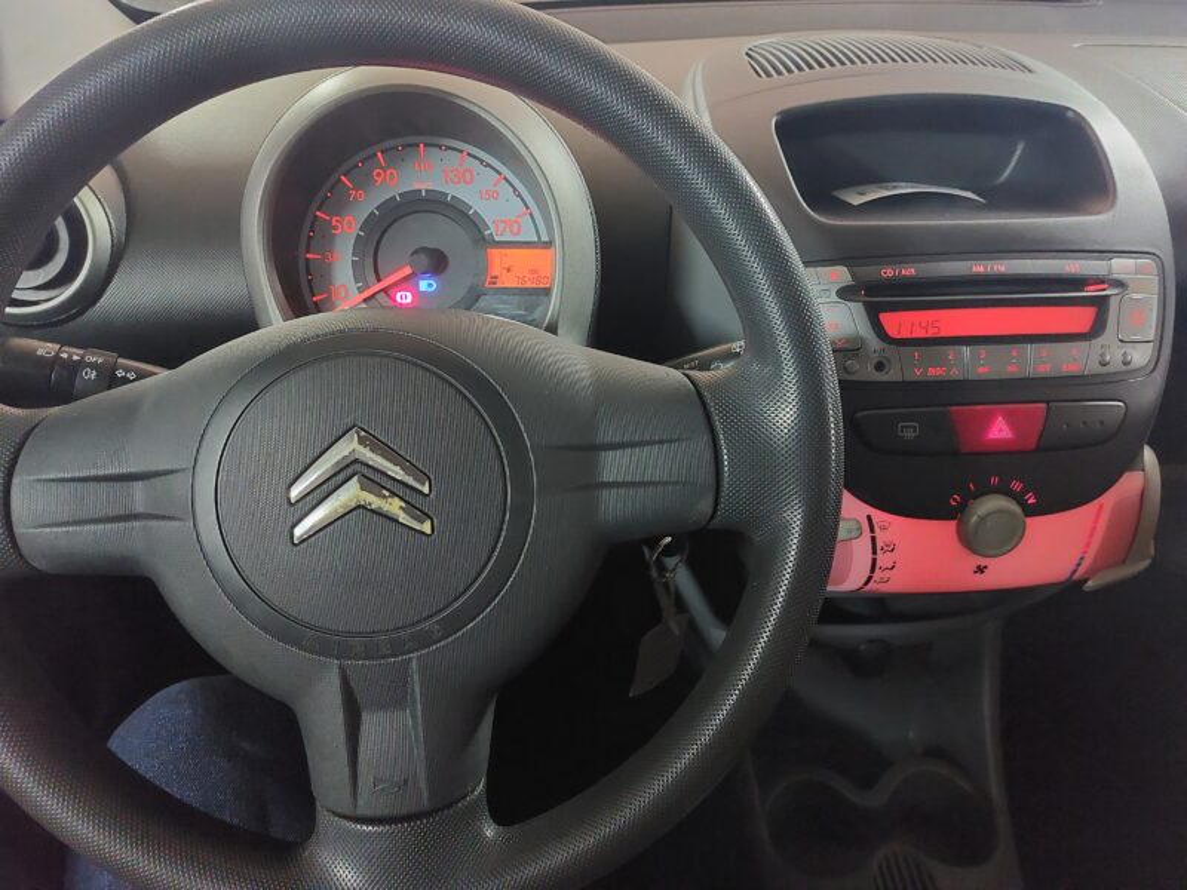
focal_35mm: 25
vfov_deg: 54.9
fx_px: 857
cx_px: 594
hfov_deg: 69.4
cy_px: 445
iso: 1600
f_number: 1.8
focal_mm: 5.23
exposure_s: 1/25
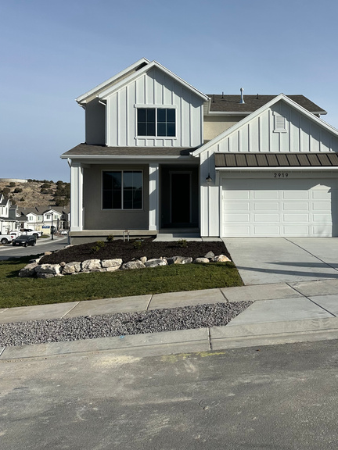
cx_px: 220
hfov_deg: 43.7
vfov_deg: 56.6
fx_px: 417
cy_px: 195
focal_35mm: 32
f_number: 1.78
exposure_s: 1/7576
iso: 80
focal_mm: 6.86
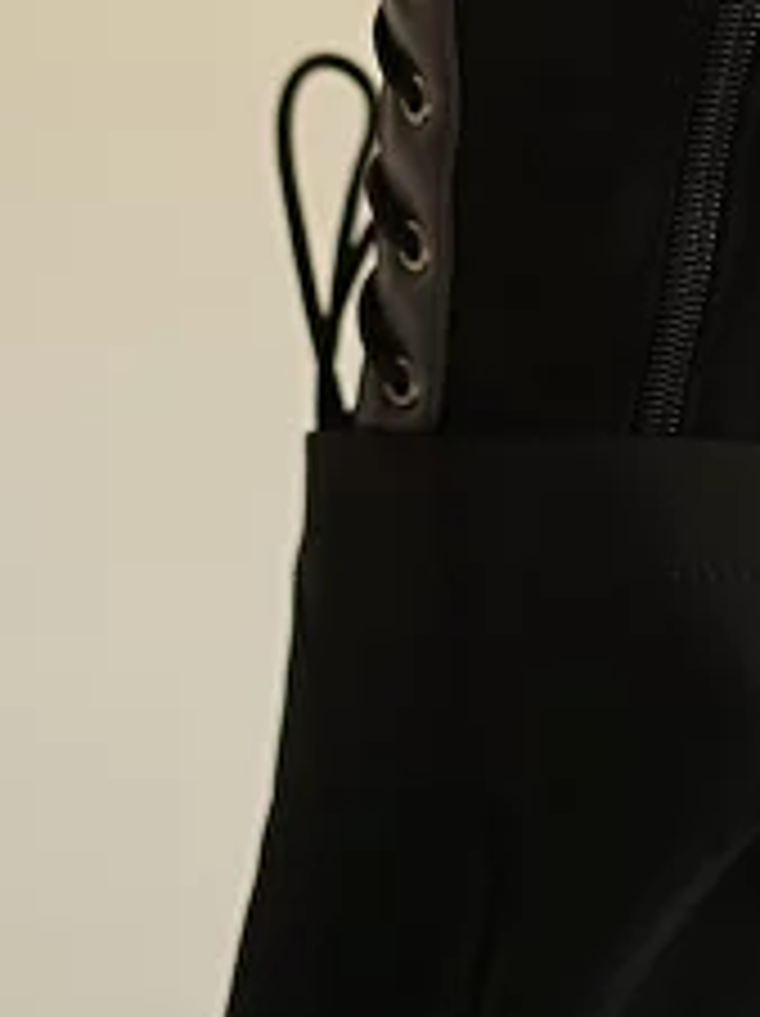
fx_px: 8241
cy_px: -693
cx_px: 854
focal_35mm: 281
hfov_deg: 5.3
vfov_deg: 6.9
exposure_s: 1/200
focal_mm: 56
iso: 125
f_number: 1.4
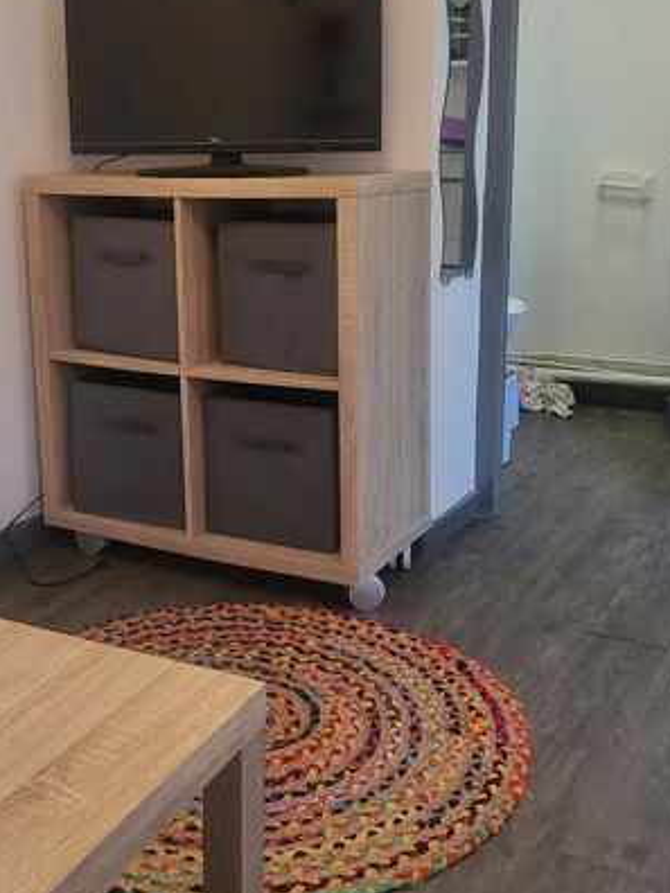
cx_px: 284
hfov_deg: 34.3
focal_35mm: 42
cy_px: 368
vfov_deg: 44.6
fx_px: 1084
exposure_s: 1/50
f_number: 1.8
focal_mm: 4.25
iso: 320
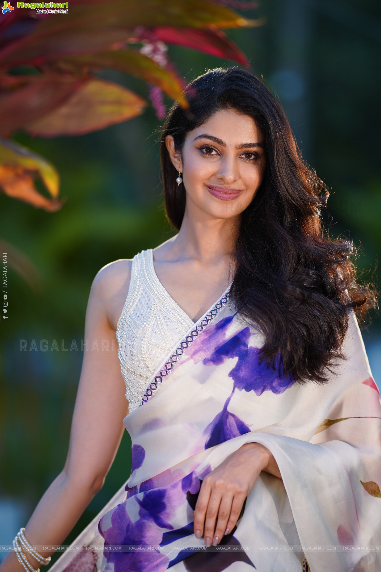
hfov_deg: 10.2
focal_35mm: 135
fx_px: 2143
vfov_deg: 15.2
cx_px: 190
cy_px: 286
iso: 125
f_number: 1.8
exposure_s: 1/160
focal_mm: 135
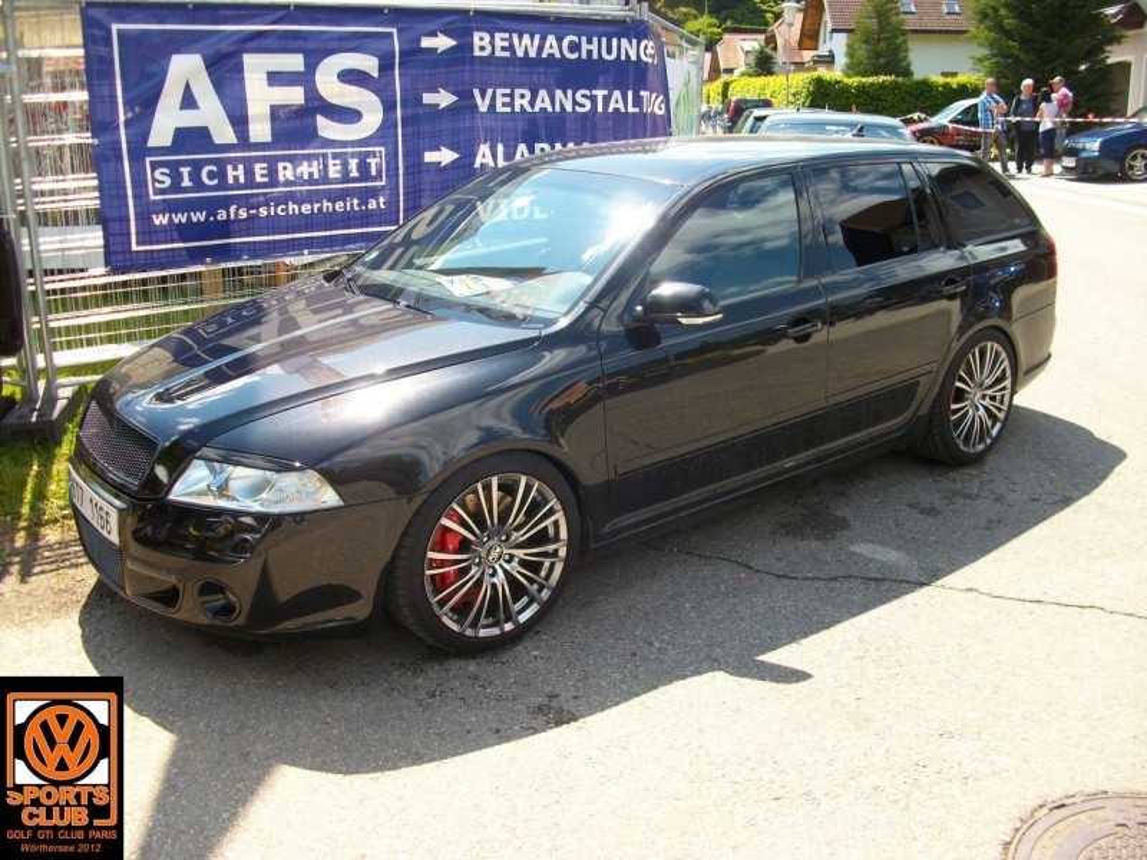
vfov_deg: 41.8
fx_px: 1127
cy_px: 430
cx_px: 574
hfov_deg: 54.0
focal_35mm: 34
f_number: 2.9
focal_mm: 5.7
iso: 80
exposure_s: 1/397
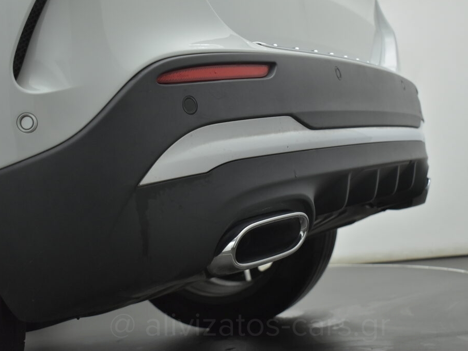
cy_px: 175
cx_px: 249
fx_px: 838
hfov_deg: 31.2
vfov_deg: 23.6
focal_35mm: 62
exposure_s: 1/160
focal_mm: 38
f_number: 4.8
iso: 1600
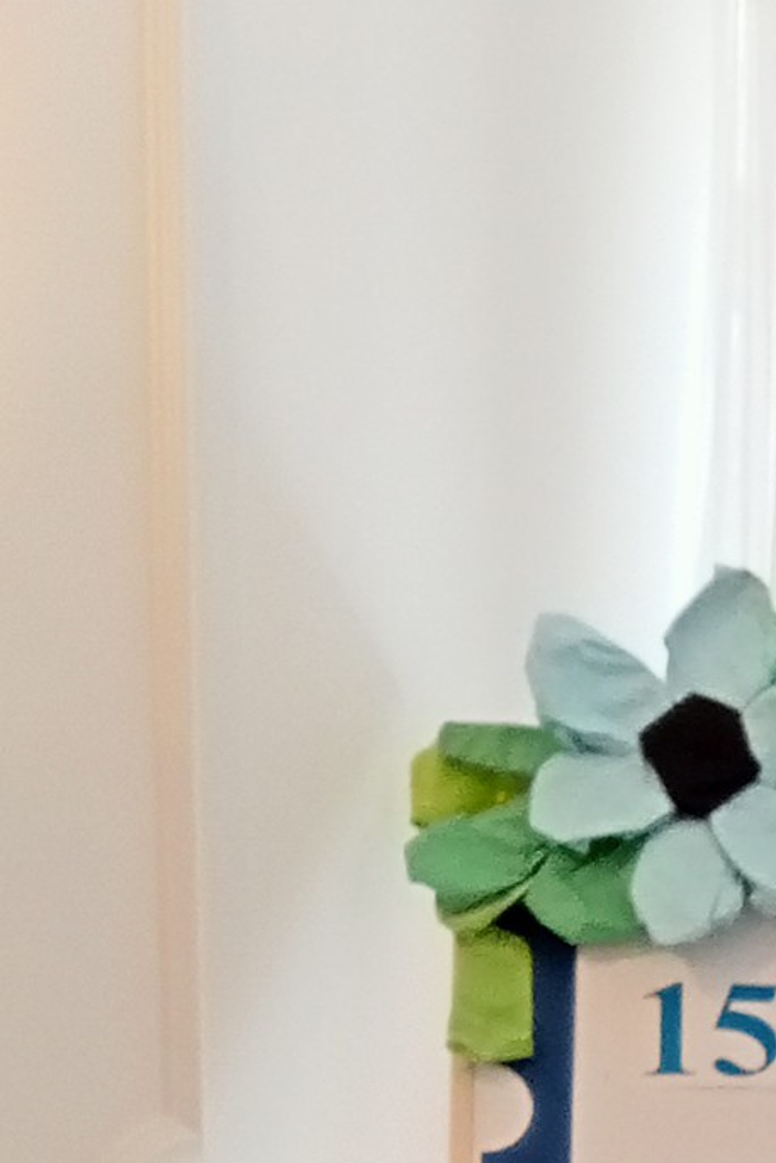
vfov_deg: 14.1
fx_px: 4395
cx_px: 1549
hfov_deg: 9.4
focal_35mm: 136
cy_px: 1762
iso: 160
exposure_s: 1/33.3
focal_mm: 3.46
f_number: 2.2
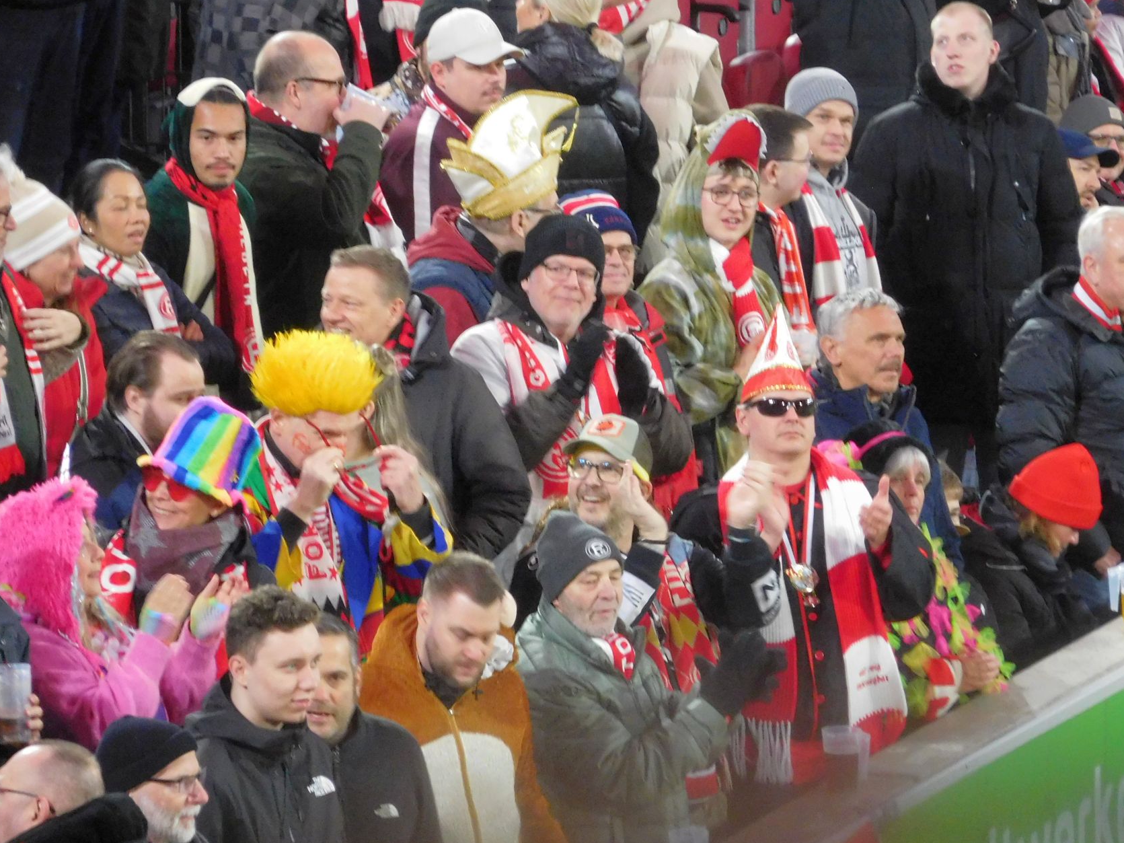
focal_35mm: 383
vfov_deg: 3.9
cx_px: 567
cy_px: 383
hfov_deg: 5.2
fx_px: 12435
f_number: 5.9
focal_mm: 57.1
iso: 800
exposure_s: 1/50
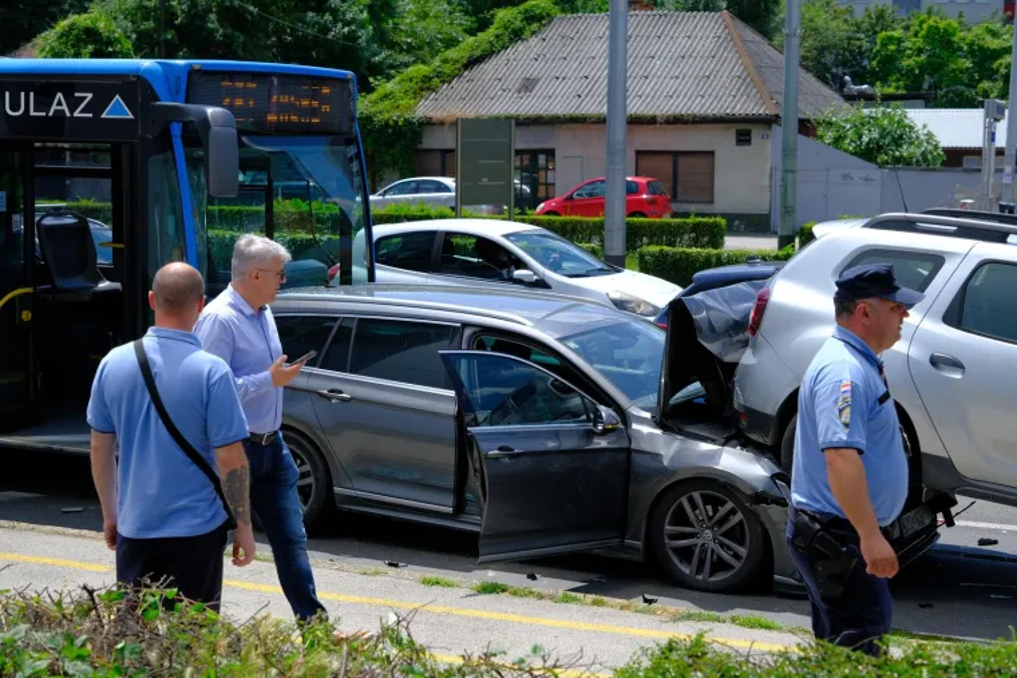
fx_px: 1865
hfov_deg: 30.5
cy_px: 339
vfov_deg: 20.6
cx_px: 508
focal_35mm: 66
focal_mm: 44.1
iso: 200
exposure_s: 1/1250
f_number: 4
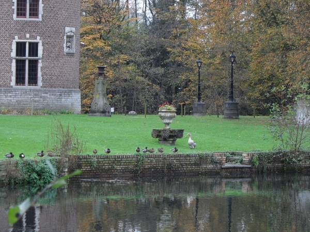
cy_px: 116
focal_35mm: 150
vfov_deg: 9.9
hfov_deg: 13.2
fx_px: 1343
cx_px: 155
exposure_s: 1/30
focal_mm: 24.6
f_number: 4.4
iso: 200
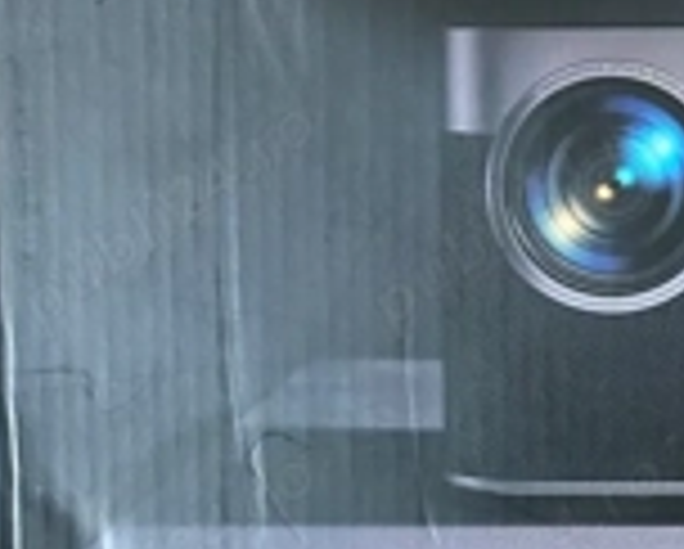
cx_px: 608
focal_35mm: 123
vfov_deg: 12.6
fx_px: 2493
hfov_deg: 15.5
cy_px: 270
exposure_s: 1/29
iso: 640
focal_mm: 6.86
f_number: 1.78
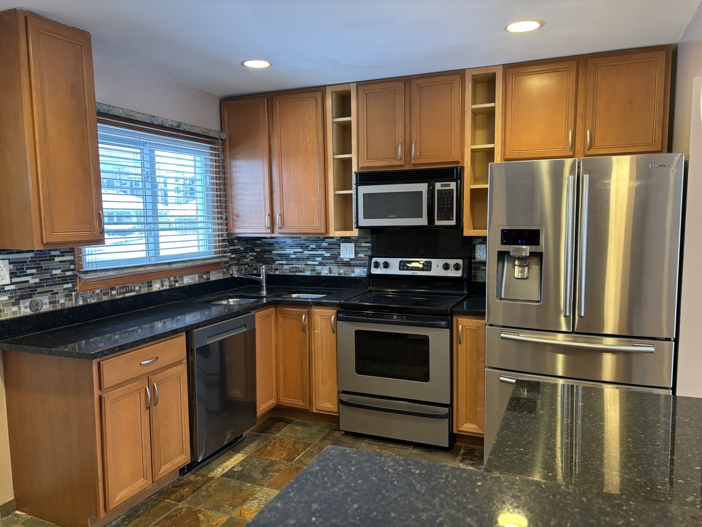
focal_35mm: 26
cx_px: 351
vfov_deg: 53.1
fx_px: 527
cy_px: 264
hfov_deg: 67.3
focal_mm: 5.96
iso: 250
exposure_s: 1/60
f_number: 1.6
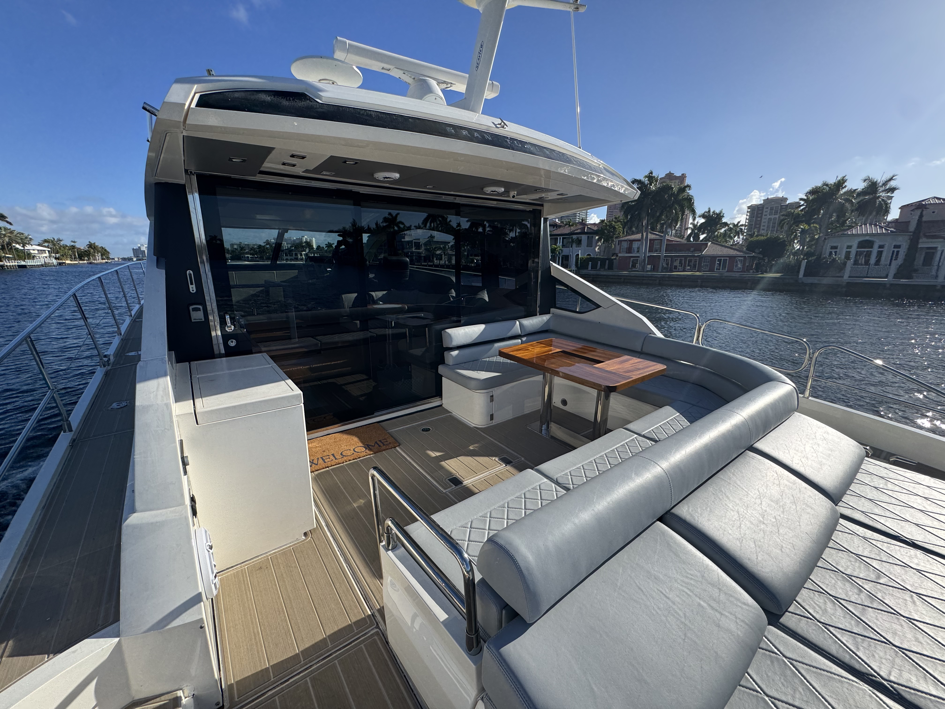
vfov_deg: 85.7
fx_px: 382
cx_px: 472
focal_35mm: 14
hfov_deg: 102.1
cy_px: 354
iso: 50
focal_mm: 2.22
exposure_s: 1/1178
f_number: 2.2
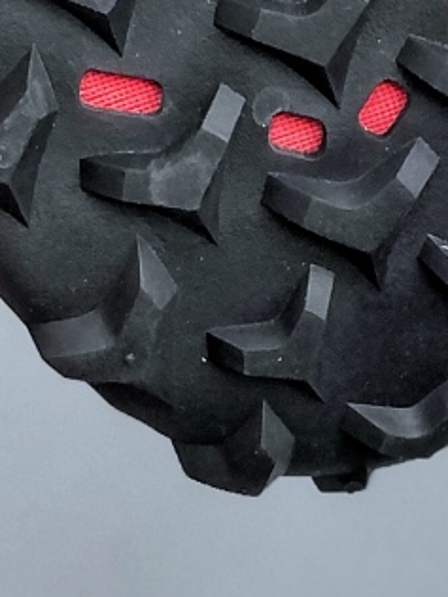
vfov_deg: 7.4
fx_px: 4487
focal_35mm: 260
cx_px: -49
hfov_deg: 5.7
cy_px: -444
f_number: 2.8
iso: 20
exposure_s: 1/33
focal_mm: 6.6
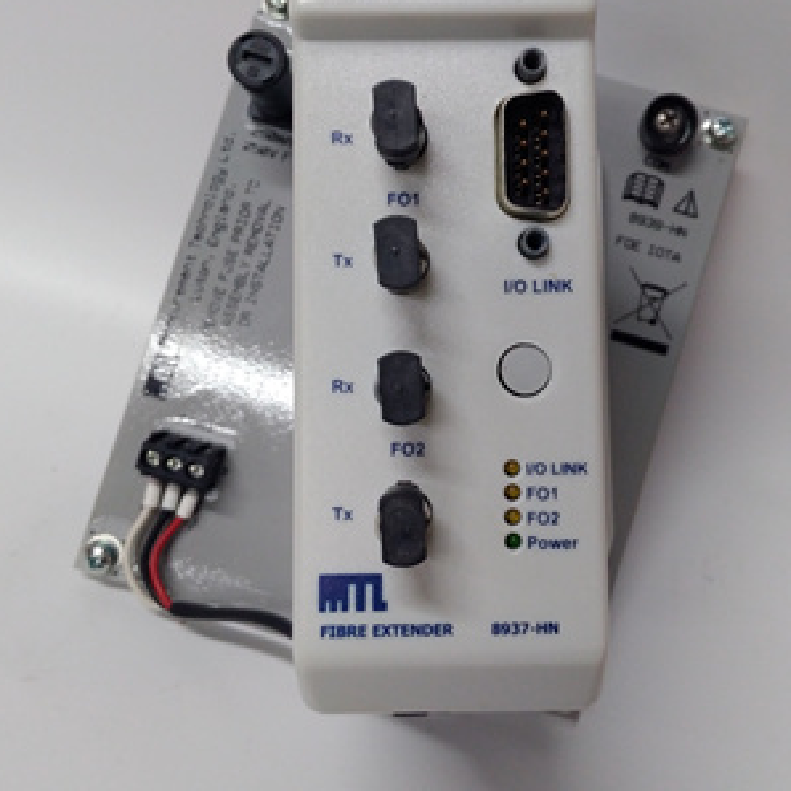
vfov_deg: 41.6
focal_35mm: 40
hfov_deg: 41.6
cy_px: 312
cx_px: 478
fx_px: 1034
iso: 182
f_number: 2
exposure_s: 1/33
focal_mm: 3.79
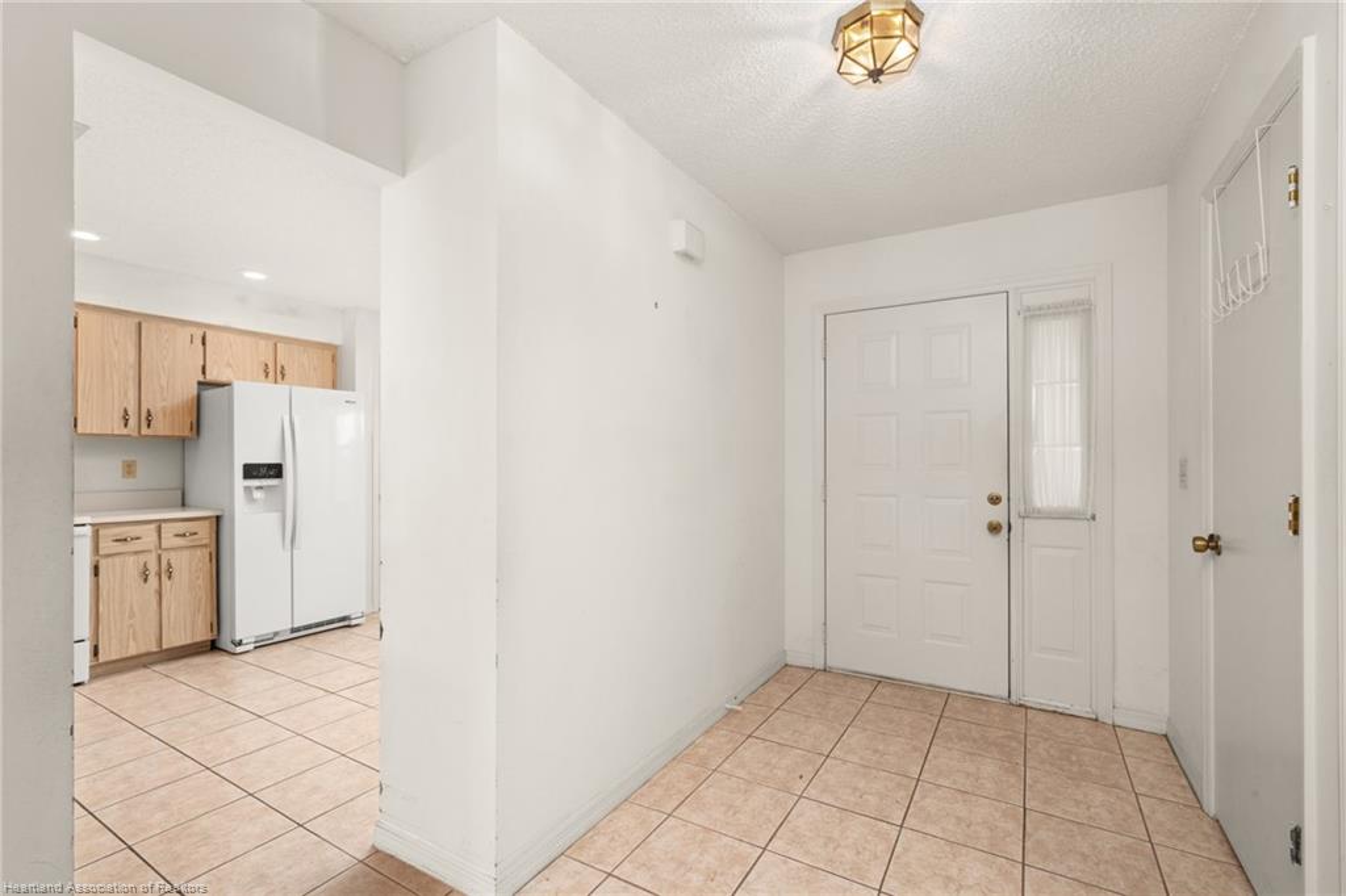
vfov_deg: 77.3
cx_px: 673
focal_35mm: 15
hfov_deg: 100.4
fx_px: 561
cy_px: 448
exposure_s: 1/1.67
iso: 400
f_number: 11
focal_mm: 15
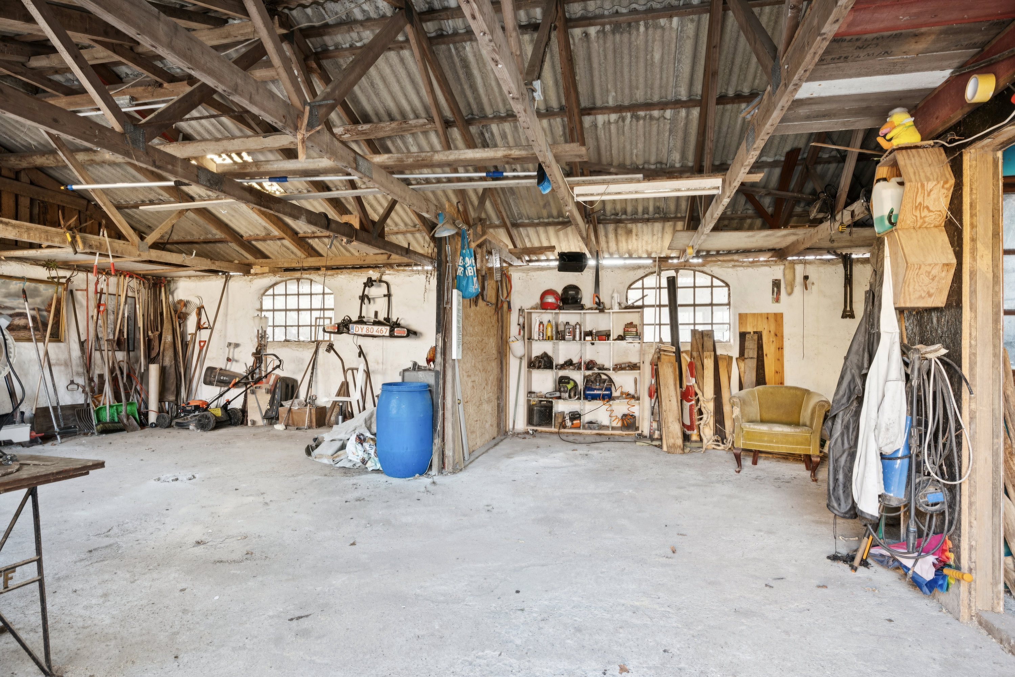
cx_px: 508
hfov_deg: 84.0
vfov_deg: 61.9
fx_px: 564
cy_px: 338
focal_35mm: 20
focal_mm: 20
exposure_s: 1/6
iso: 400
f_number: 8
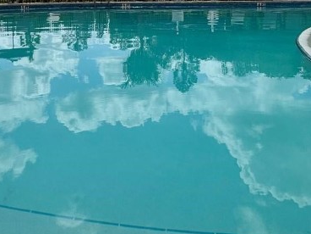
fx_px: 350
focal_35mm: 39
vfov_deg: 34.1
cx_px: 117
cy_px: 9
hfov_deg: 47.4
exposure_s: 1/4630
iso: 40
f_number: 2.2
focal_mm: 2.22
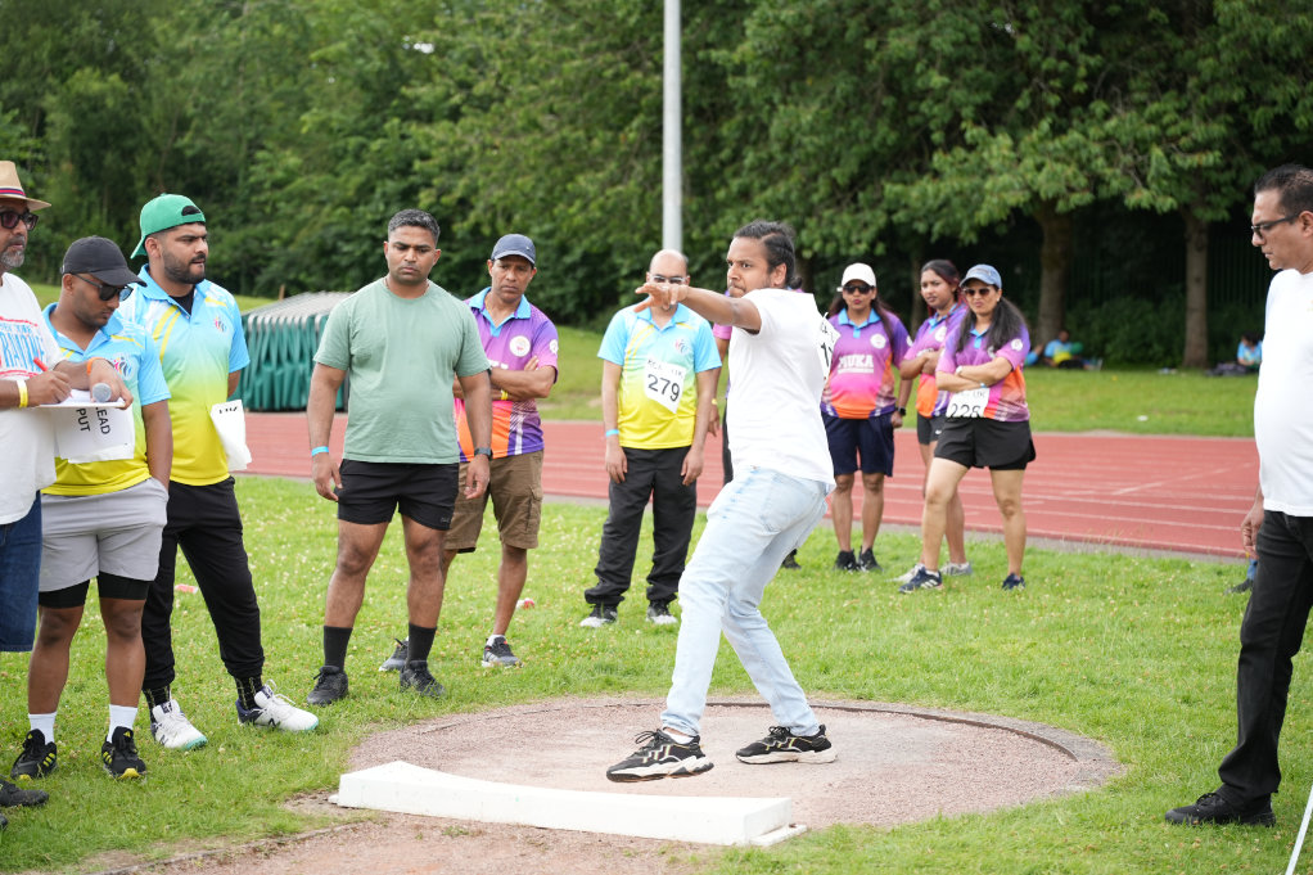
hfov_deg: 28.8
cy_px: 438
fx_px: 2552
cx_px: 656
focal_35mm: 70
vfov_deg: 19.5
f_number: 2.8
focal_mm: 70
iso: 250
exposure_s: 1/800
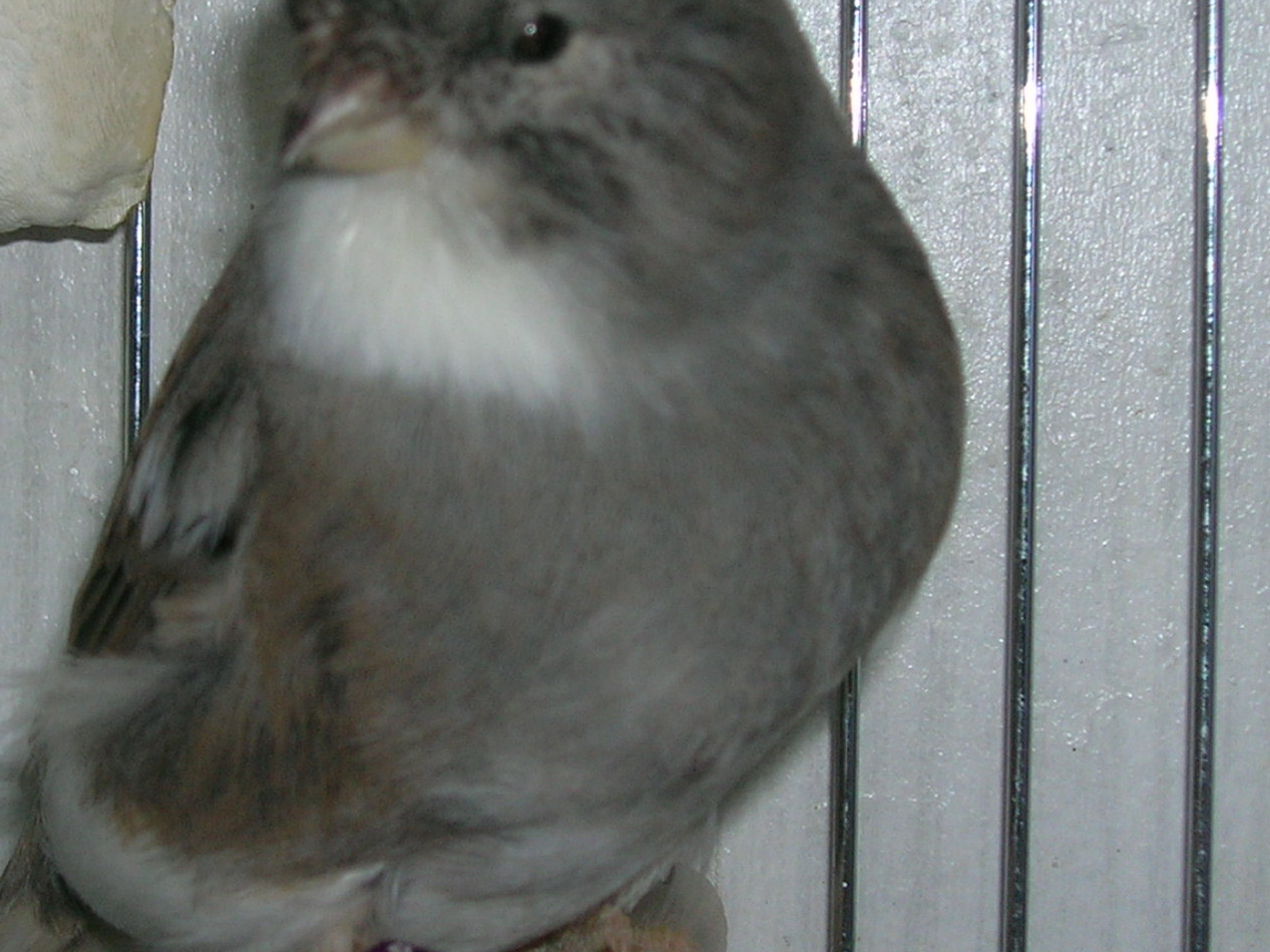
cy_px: 545
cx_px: 450
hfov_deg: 26.2
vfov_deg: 19.9
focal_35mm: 74
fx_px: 2715
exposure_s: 1/60.1
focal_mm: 7.7
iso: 50
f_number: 3.2
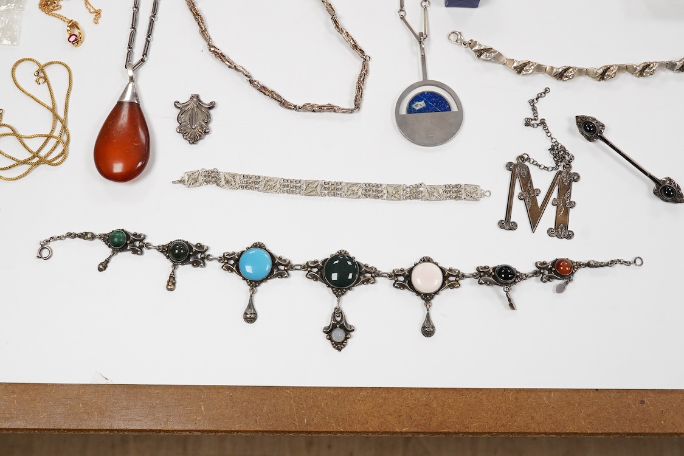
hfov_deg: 43.6
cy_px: 228
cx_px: 342
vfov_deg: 29.9
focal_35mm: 45
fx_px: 855
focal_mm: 30
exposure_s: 1/160
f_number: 13
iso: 2500
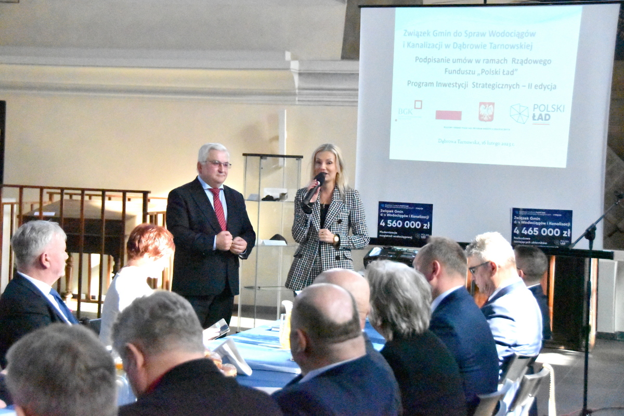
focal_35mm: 78
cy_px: 208
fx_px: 1352
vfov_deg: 17.5
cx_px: 312
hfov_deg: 26.0
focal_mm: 52
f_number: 4.8
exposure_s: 1/4000
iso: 25600
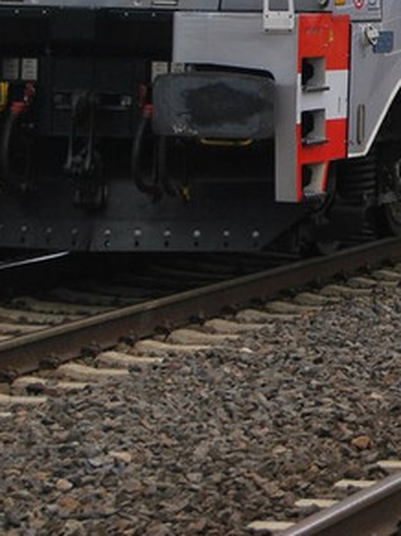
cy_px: -158
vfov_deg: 7.2
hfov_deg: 5.4
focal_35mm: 273
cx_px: 711
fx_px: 4220
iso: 140
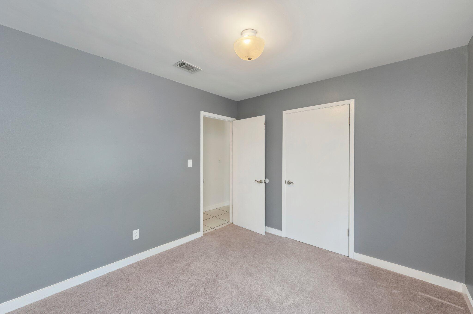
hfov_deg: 104.3
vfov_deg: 81.1
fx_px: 184
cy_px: 157
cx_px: 236
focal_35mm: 14
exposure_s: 1/30
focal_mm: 14
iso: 400
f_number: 9
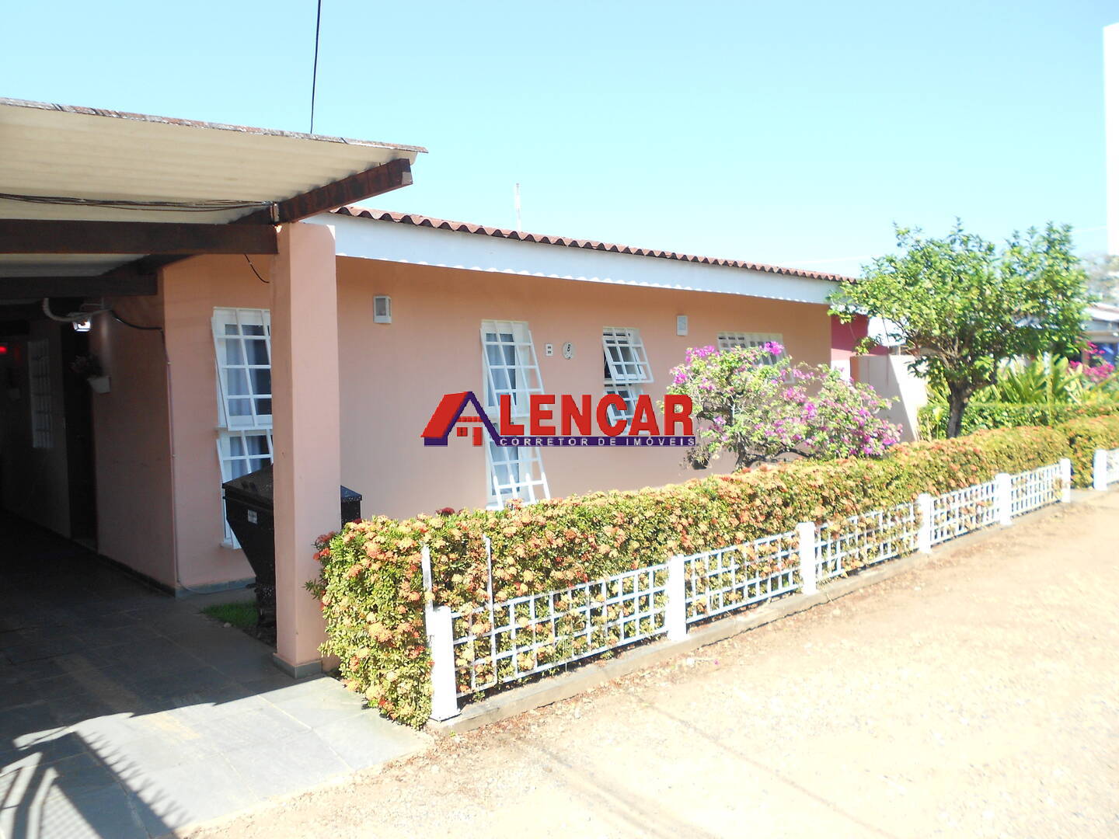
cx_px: 560
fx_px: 840
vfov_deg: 53.1
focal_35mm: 26
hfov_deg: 67.3
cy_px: 420
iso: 80
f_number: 3.2
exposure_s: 1/320
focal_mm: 4.6
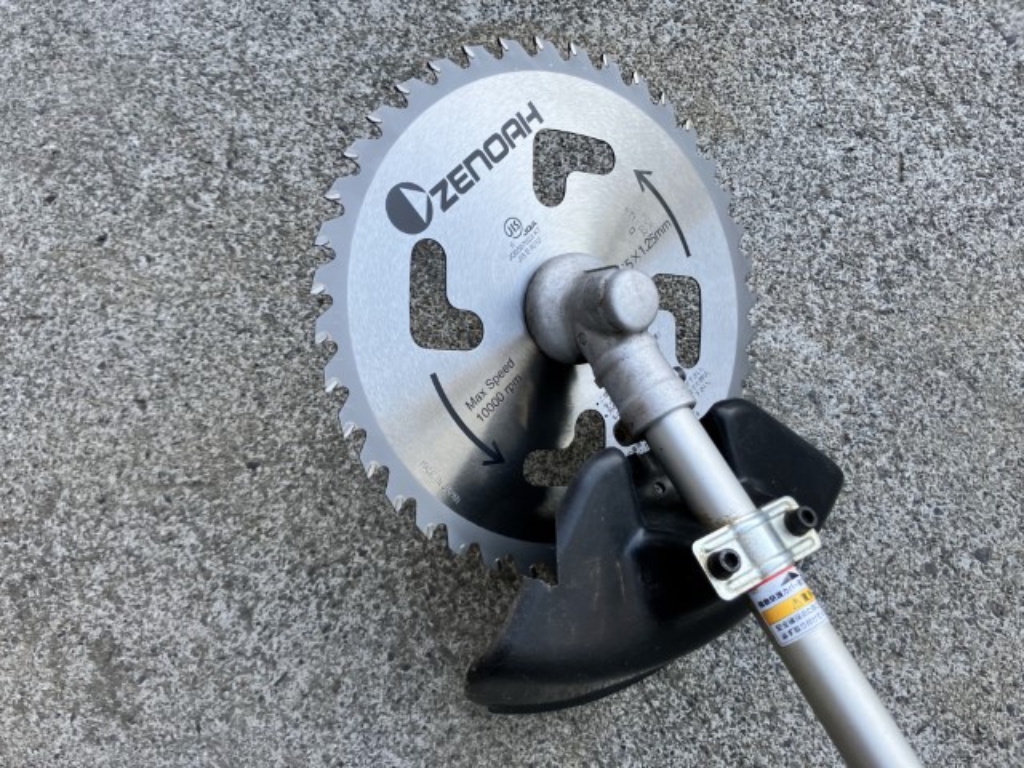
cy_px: 384
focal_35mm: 28
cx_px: 512
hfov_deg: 63.4
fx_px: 828
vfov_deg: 49.7
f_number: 1.8
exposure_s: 1/100
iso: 80
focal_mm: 3.99
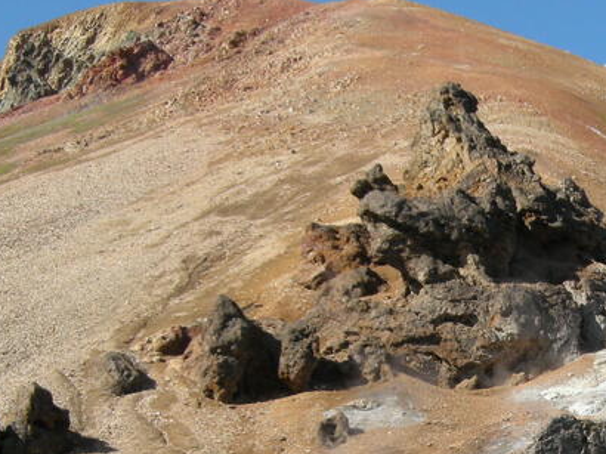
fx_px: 2624
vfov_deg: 9.8
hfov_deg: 12.9
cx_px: 690
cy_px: 504
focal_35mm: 150
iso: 100
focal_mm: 12.9
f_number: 5.5
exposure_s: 1/302
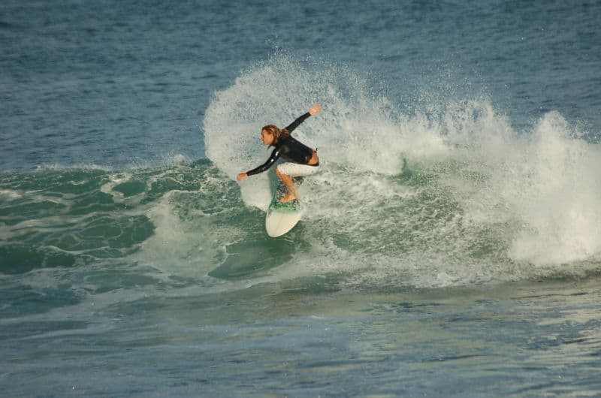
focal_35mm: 450
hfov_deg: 4.6
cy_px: 199
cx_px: 300
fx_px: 7497
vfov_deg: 3.0
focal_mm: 300
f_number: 5.6
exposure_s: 1/1000
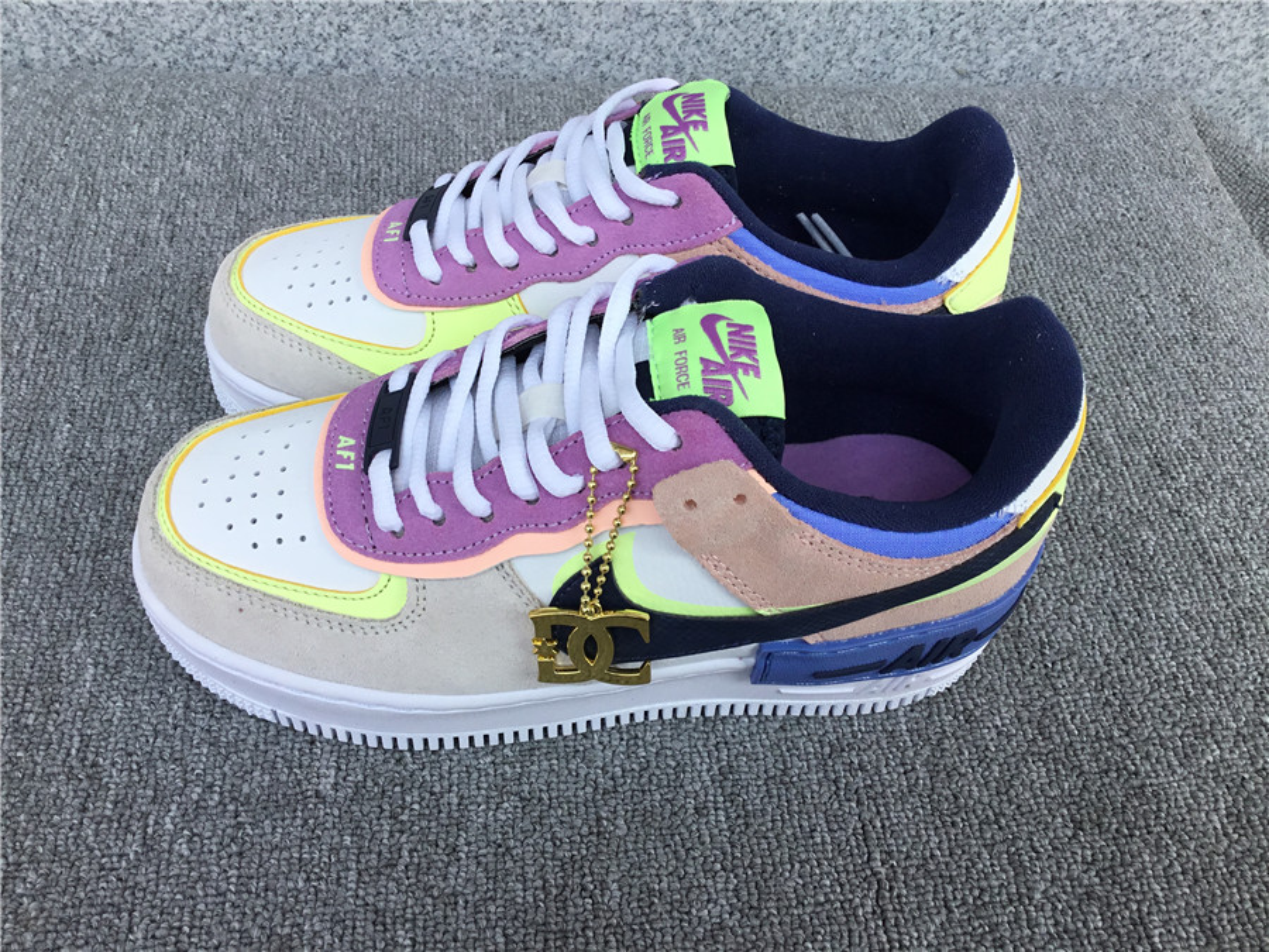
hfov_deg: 58.4
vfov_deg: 45.4
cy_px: 476
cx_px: 634
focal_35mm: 31
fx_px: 1136
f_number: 2.4
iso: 25
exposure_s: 1/791
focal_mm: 3.3
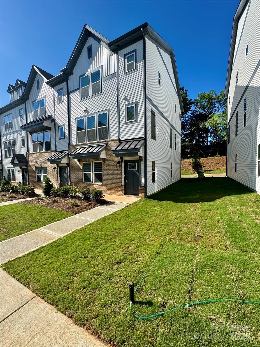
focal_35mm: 14
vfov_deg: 102.1
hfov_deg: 85.7
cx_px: 130
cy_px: 174
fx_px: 140
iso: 40
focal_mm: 2.22
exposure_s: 1/1672
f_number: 2.2
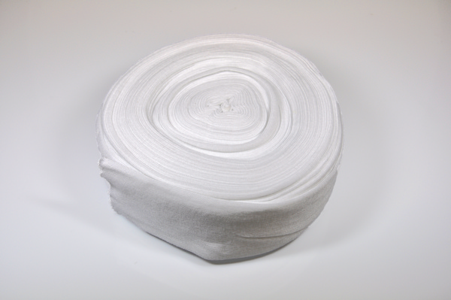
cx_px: 226
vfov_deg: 26.4
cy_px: 150
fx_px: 638
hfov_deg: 38.9
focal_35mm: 51
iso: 200
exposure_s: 1/160
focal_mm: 34
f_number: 6.3
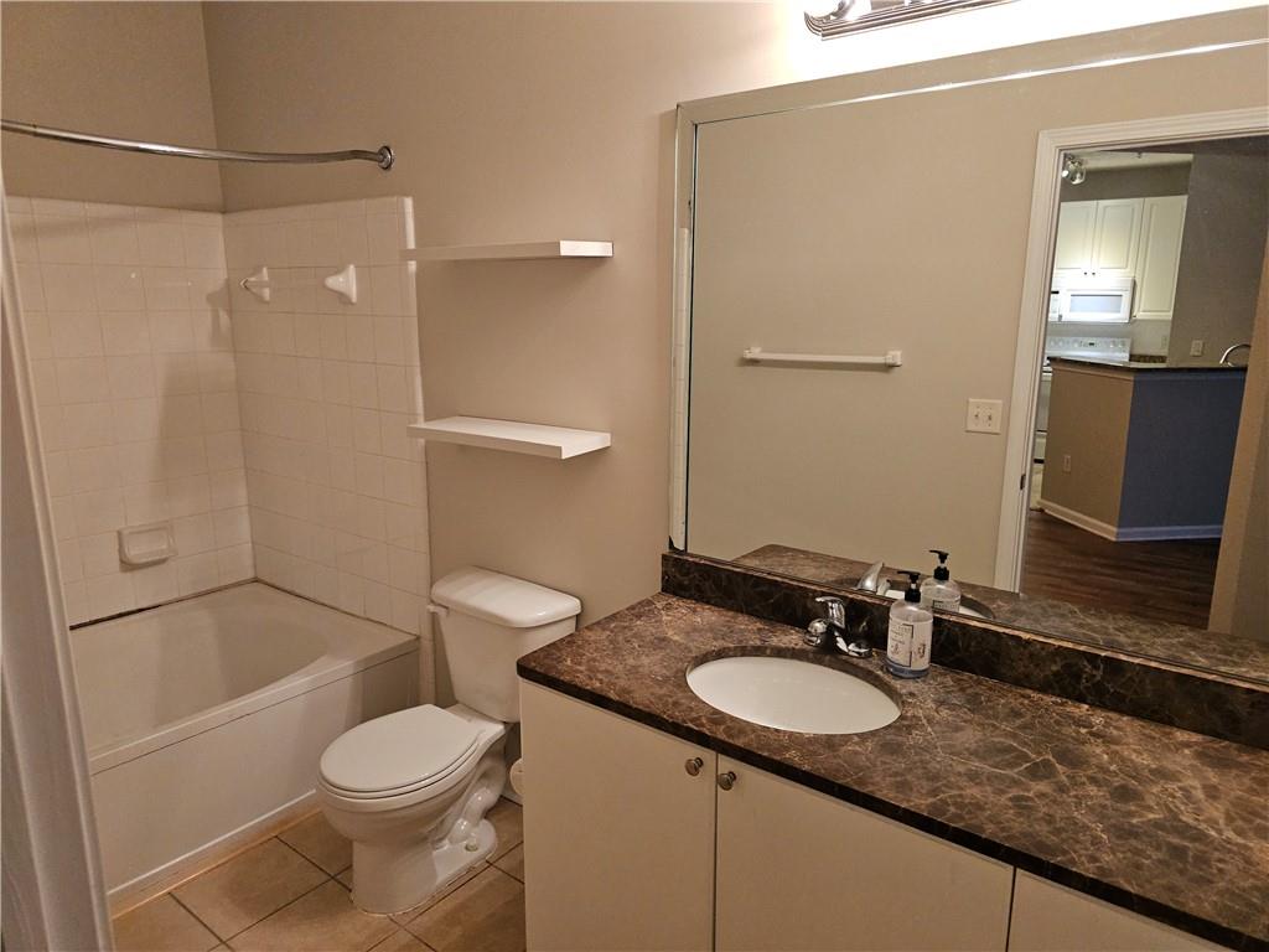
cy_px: 476
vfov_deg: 58.9
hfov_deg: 73.9
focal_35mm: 23
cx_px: 634
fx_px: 843
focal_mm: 6.3
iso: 320
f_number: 1.7
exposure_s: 1/120
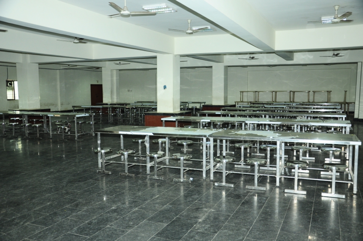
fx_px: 332
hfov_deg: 57.3
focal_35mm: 33
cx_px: 182
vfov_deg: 39.9
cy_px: 120
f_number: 4.5
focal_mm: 22
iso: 500
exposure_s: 1/80
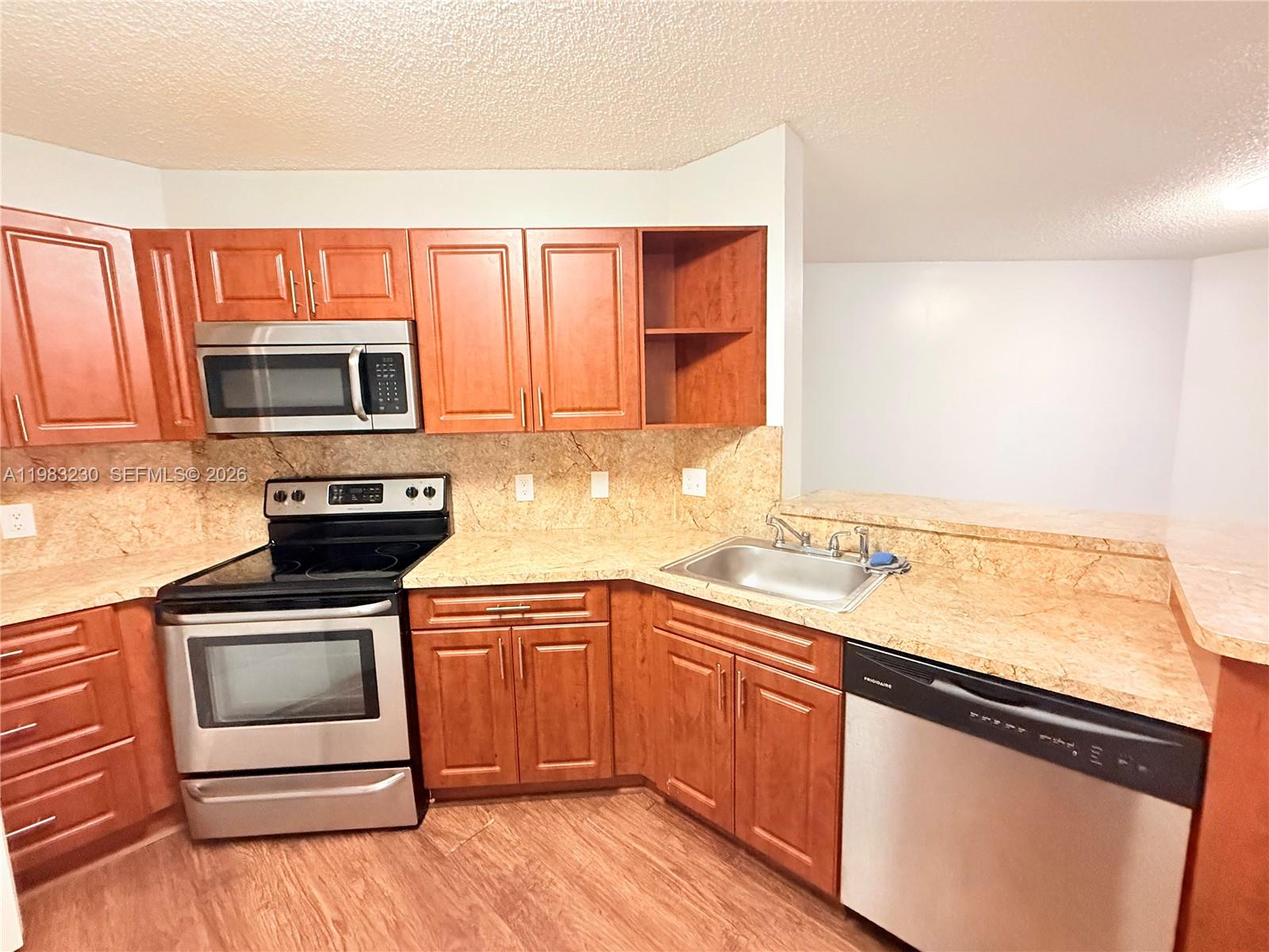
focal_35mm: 14
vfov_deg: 85.7
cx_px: 634
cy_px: 476
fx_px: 513
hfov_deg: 102.1
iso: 640
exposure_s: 1/60
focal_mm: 2.22
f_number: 2.2
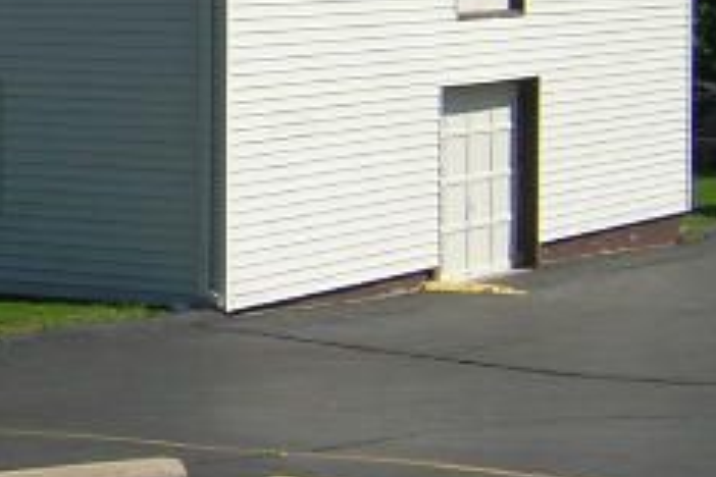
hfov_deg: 13.9
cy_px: 0
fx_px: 2884
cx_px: -55
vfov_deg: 9.4
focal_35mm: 145
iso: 100
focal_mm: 6.6
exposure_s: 1/359
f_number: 6.2
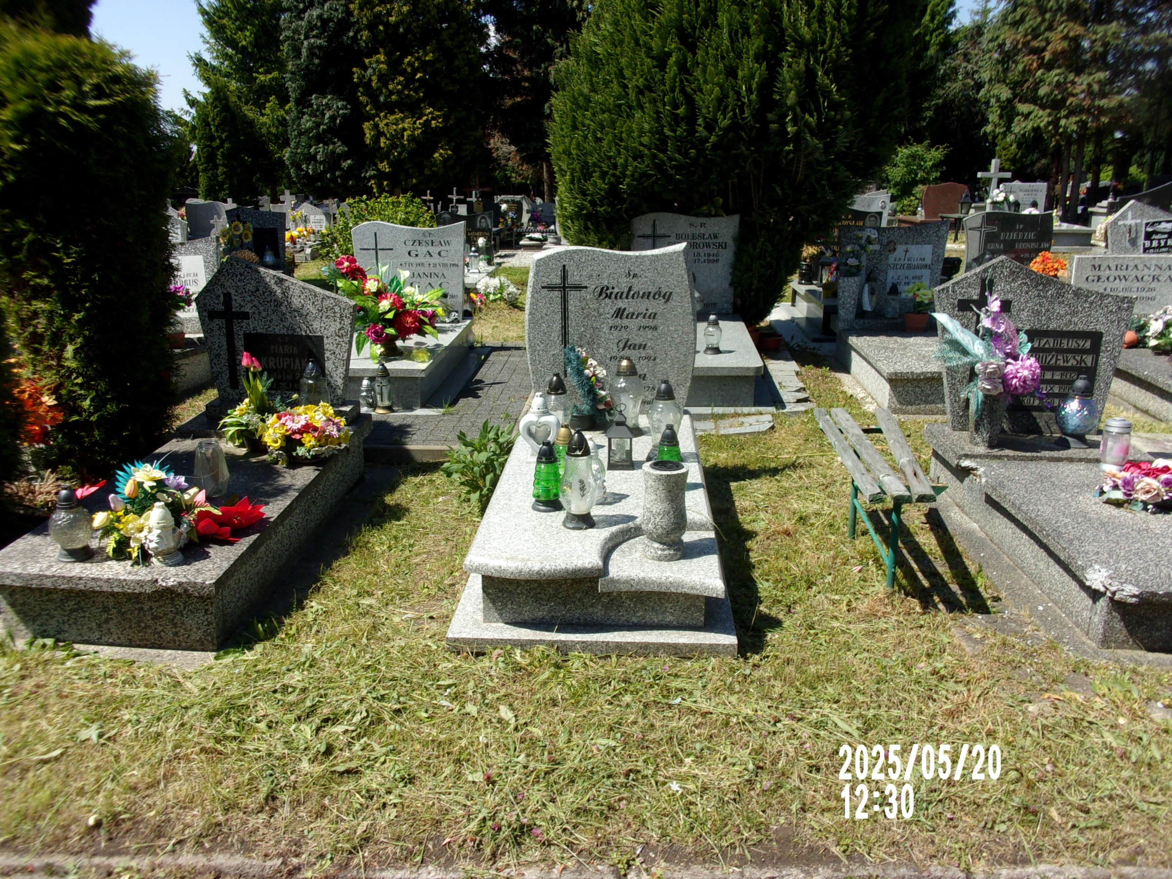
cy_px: 440
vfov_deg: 49.7
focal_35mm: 28
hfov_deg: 63.4
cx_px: 586
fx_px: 948
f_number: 10.8
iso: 80
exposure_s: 1/80
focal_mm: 5.1
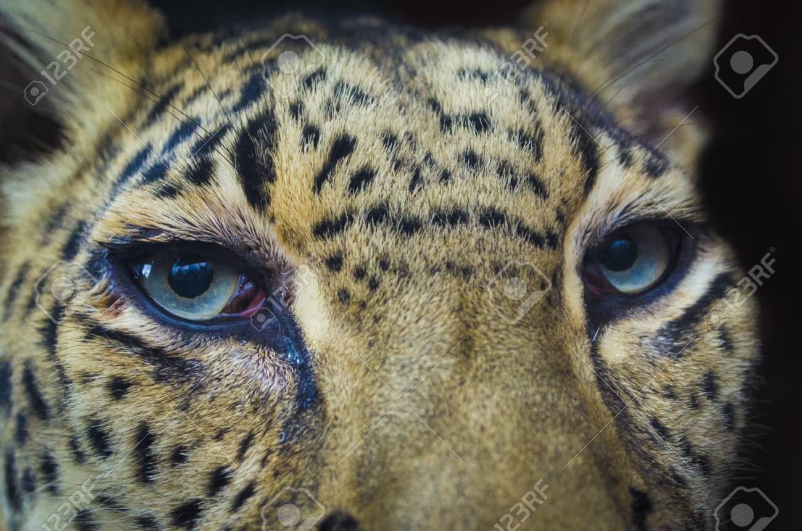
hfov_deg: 24.7
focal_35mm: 82
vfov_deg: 16.5
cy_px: 266
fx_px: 1834
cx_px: 401
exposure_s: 1/125
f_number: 5.6
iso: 1600
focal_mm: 55
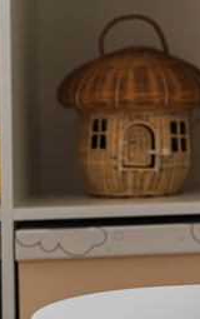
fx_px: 1157
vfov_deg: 15.6
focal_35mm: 133
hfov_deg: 9.4
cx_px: 376
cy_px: 221
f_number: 3.2
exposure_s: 1/200
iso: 1600
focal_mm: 46
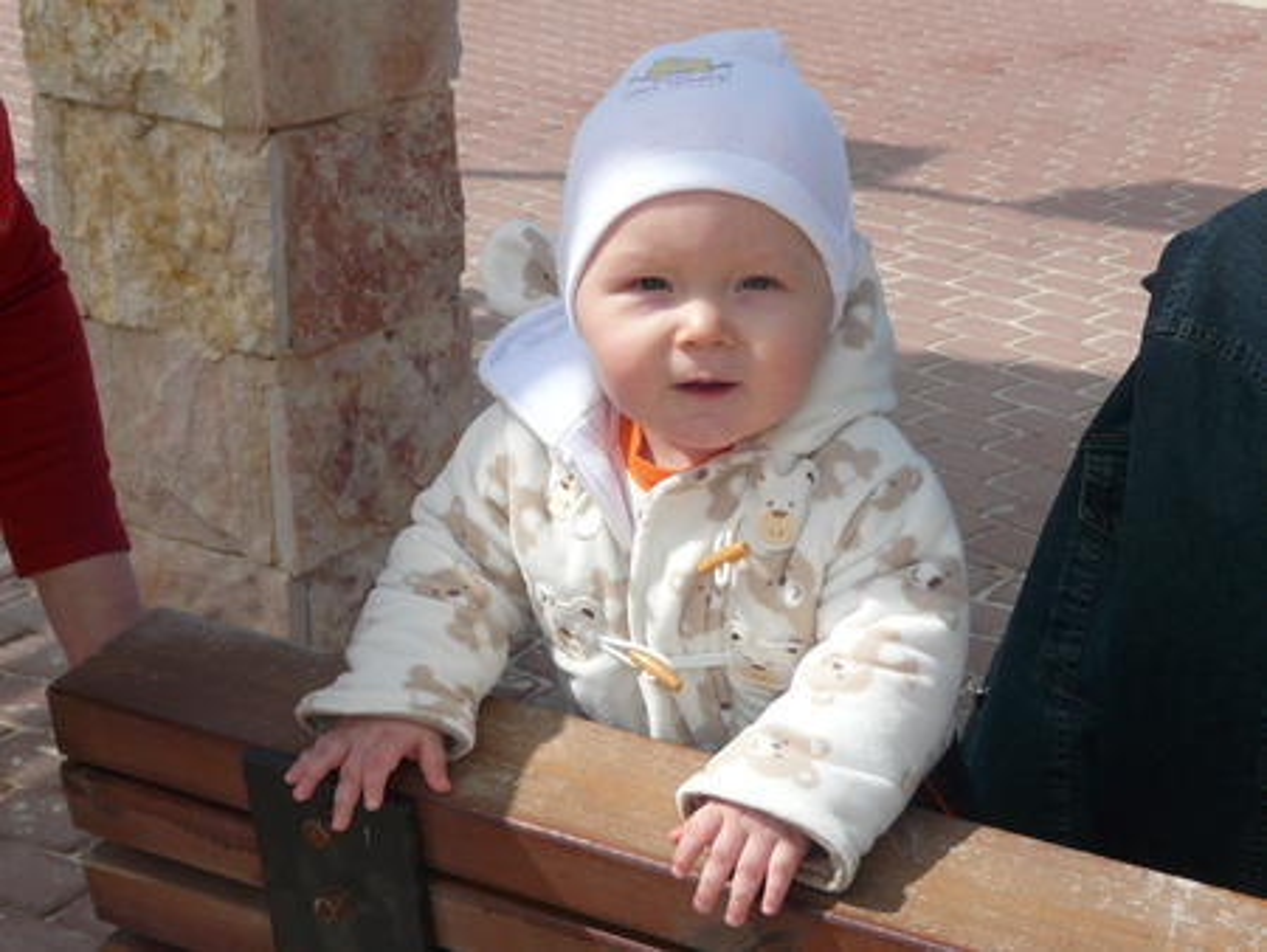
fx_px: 2527
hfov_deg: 28.1
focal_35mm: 69
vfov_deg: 21.3
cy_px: 476
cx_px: 634
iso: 100
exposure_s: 1/800
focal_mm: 11.4
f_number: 4.5
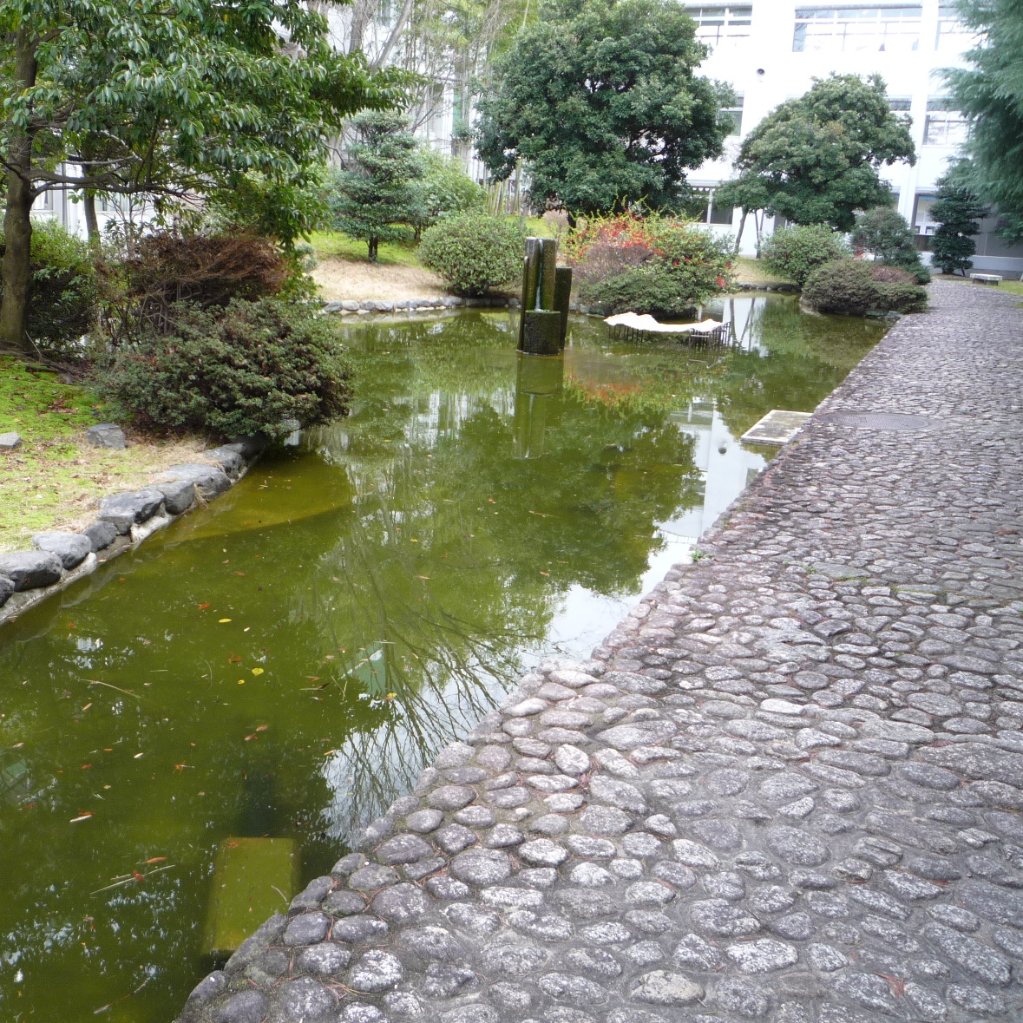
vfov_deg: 46.0
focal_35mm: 36
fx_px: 1204
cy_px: 513
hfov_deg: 45.6
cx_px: 382
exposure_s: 1/50
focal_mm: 5.2
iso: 100
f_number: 3.3
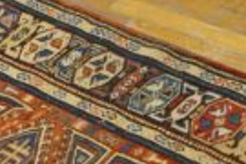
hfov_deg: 14.7
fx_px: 909
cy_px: 269
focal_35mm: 133
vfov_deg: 9.9
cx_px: -77
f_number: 4
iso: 1000
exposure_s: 1/60
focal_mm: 20
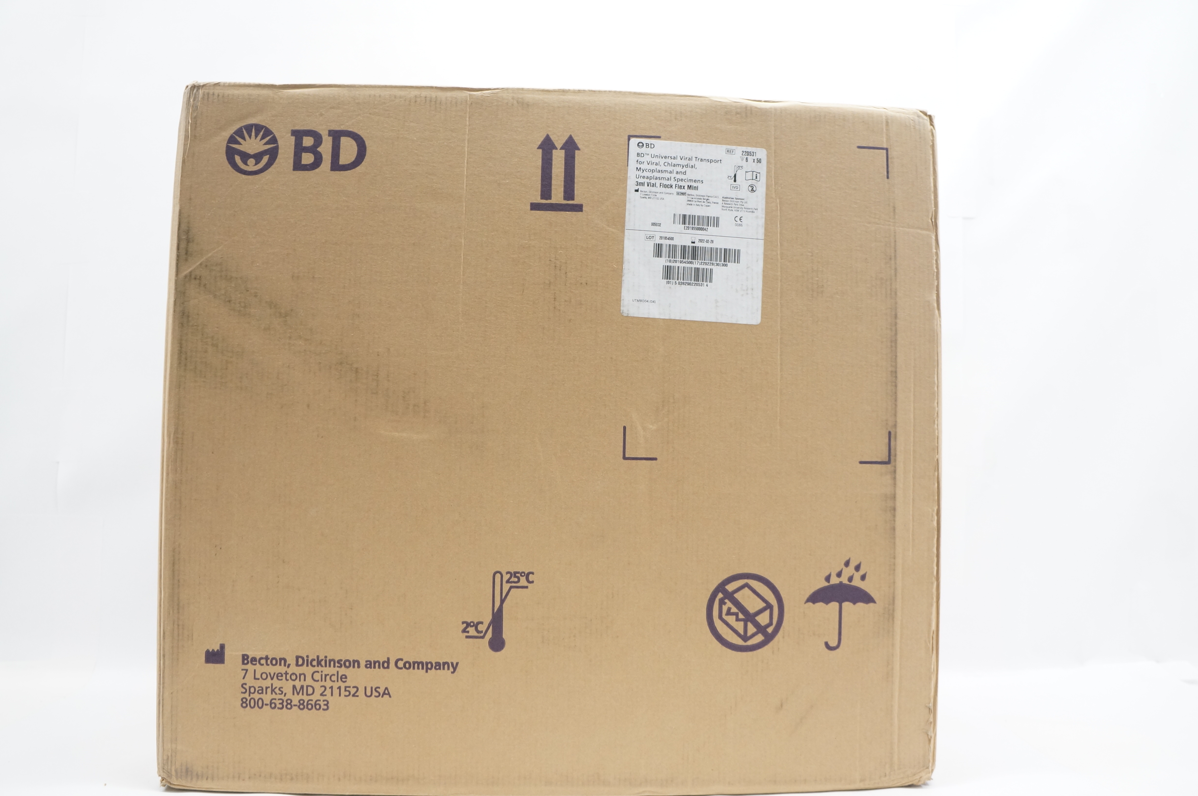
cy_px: 398
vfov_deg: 47.8
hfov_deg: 67.4
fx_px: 898
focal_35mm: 27
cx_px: 599
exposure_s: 1/100
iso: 800
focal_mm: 18
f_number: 5
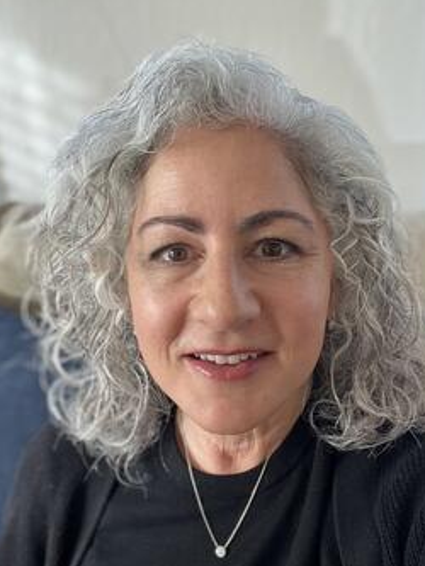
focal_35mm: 36
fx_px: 589
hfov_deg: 39.7
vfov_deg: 51.3
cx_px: 214
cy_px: 292
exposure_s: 1/60
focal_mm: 2.71
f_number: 2.2
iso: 64
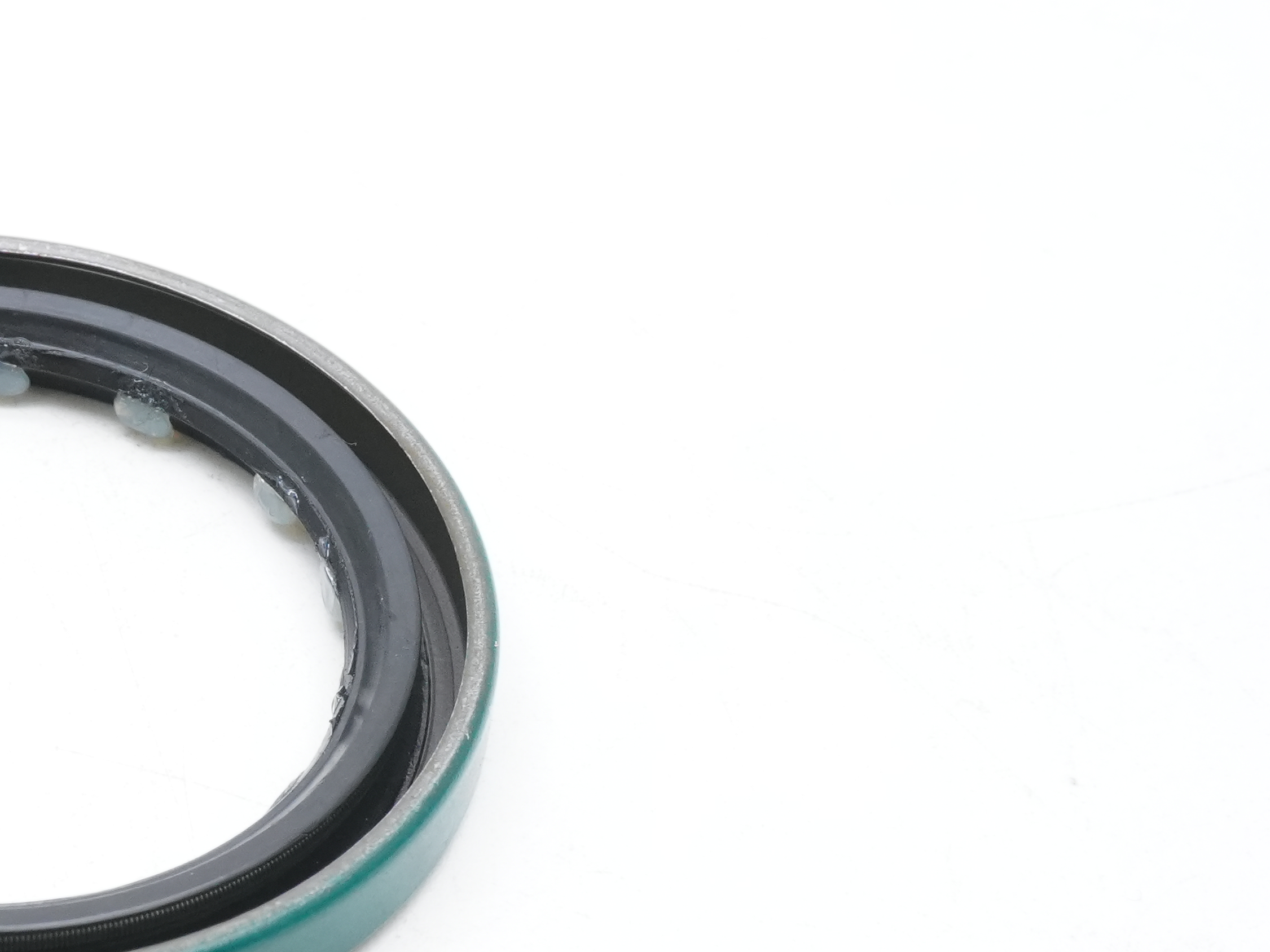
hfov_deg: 15.9
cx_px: -238
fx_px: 4366
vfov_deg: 12.4
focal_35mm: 119
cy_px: 625
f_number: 11
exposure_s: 1/60
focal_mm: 30
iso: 1000
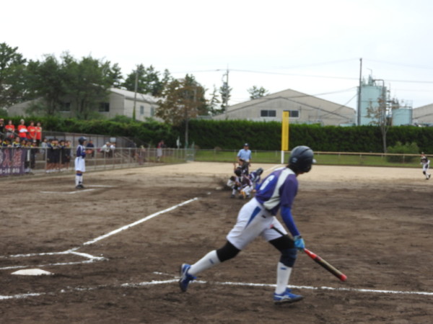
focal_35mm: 65
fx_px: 813
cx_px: 216
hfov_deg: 29.8
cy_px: 162
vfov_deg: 22.6
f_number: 4.2
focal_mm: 11.6
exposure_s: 1/250
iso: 100
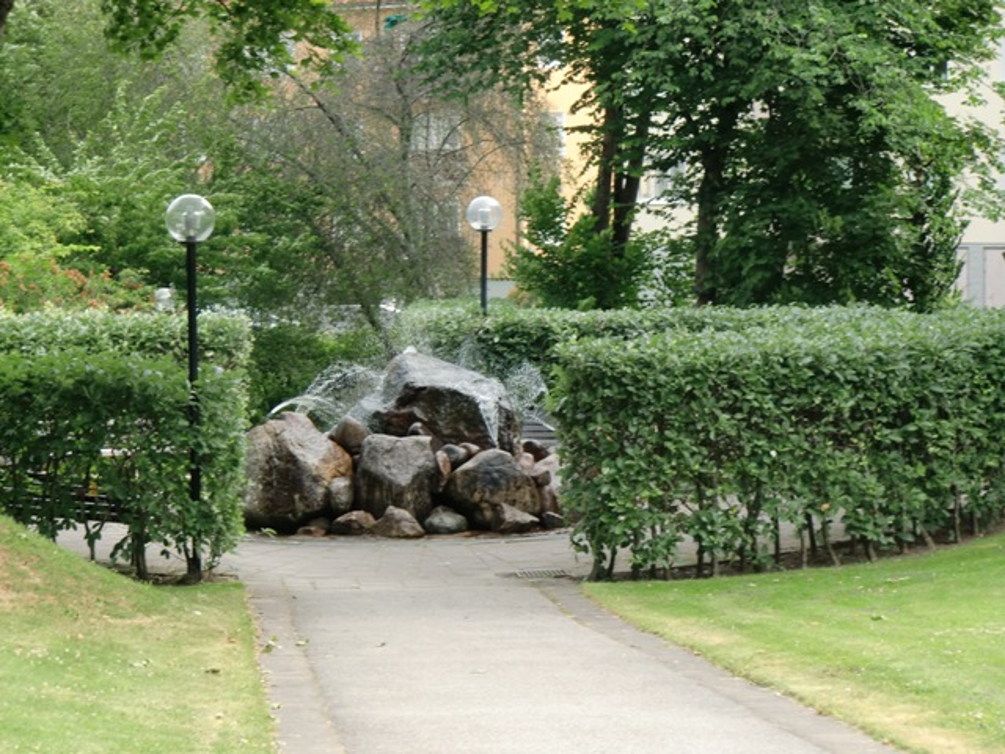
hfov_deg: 18.7
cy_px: 377
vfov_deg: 14.1
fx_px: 3048
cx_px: 502
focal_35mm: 105
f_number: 5
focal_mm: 18.8
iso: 64
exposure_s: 1/100
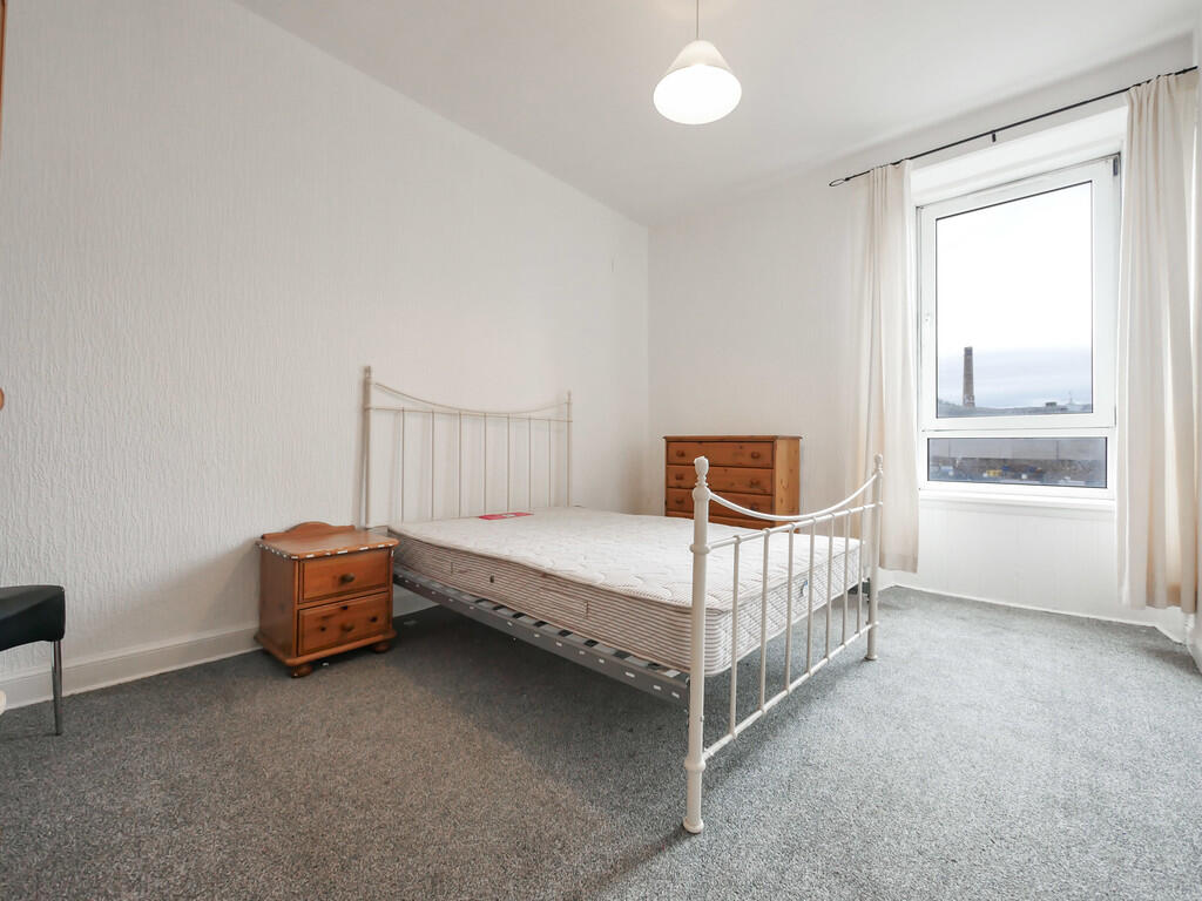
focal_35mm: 14
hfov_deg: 102.1
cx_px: 601
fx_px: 486
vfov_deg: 85.7
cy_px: 450
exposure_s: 1/60
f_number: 4
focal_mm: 7
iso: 640
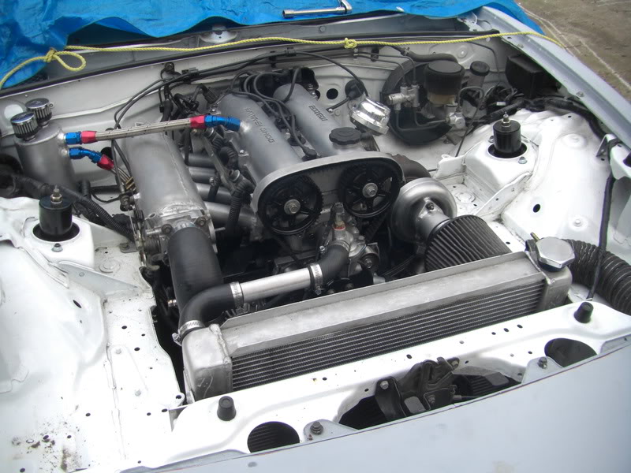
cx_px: 316
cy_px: 236
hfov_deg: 49.0
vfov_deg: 37.7
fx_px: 693
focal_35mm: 38
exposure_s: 1/15
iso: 64
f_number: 3.4
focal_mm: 6.3
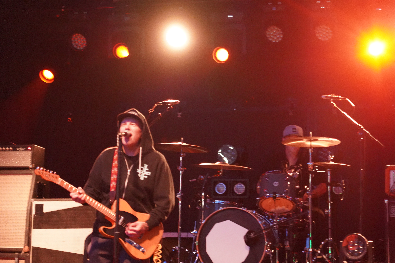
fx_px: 1152
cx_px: 198
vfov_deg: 13.0
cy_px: 132
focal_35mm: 105
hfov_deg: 19.5
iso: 12800
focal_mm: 105
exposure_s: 1/50
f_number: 4
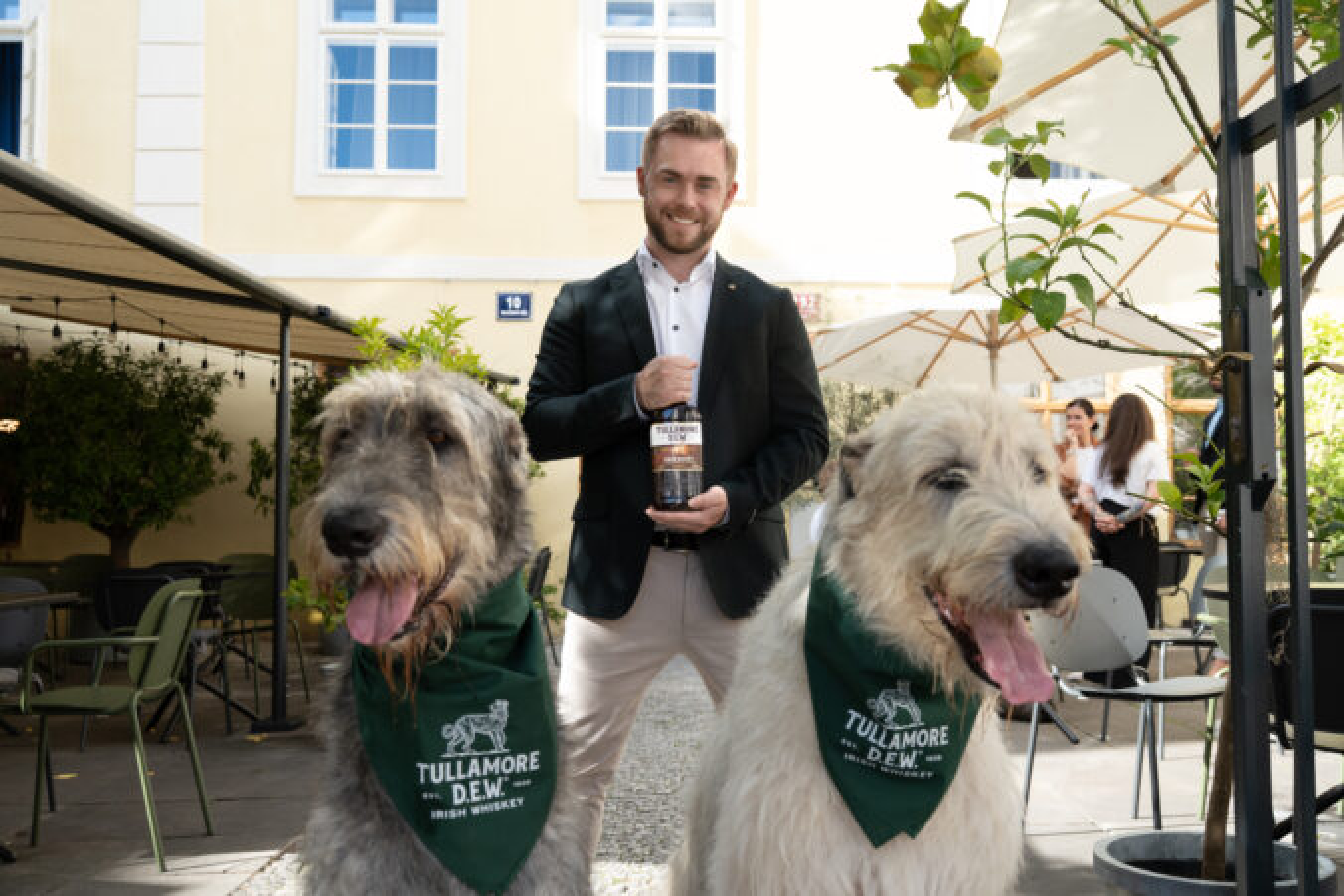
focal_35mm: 35
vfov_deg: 37.9
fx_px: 1307
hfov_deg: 54.4
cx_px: 672
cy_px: 448
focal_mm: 35
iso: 800
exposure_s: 1/640
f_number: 5.6
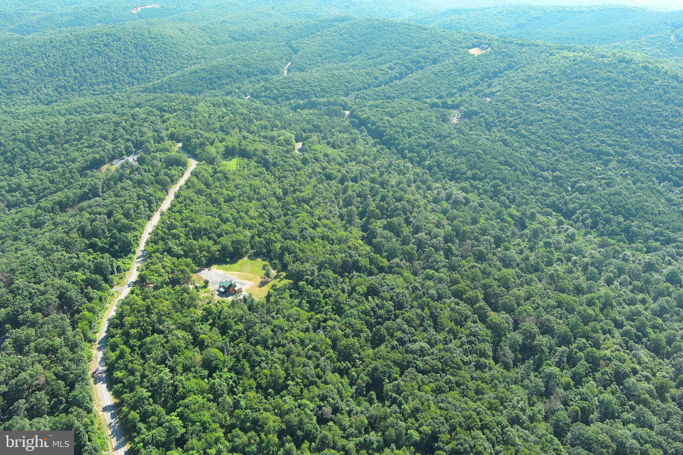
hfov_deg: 63.7
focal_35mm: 29
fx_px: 550
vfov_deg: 45.0
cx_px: 342
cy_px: 228
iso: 100
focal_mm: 10.57
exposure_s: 1/293
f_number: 2.8
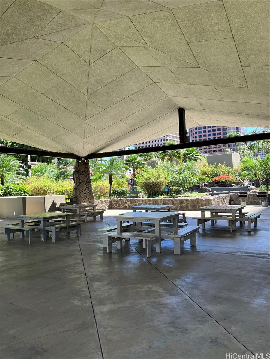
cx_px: 135
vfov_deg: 63.4
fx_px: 291
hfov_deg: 49.7
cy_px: 180
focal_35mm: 28
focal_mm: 3.99
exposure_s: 1/239
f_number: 1.8
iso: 25
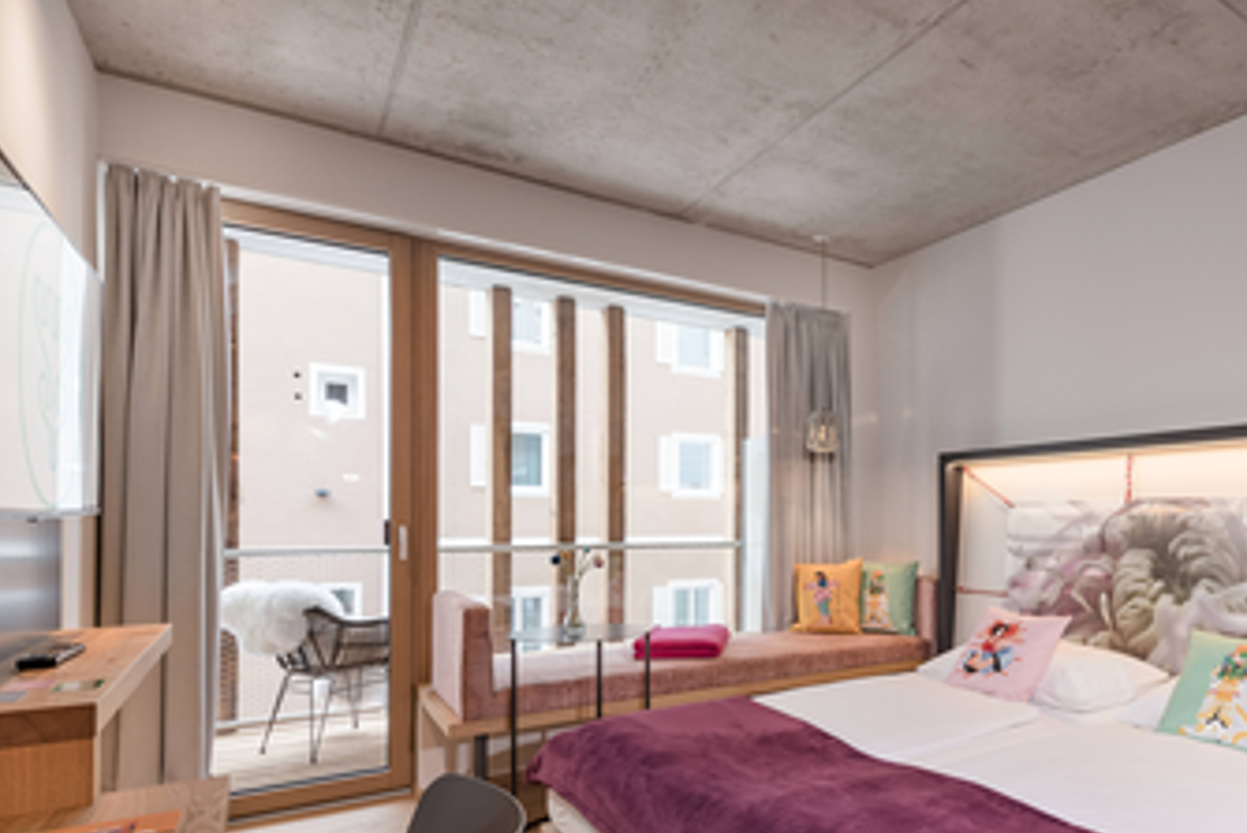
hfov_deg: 72.7
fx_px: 797
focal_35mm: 23
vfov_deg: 54.5
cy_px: 527
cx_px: 874
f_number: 9.5
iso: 200
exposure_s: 1/8
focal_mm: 16
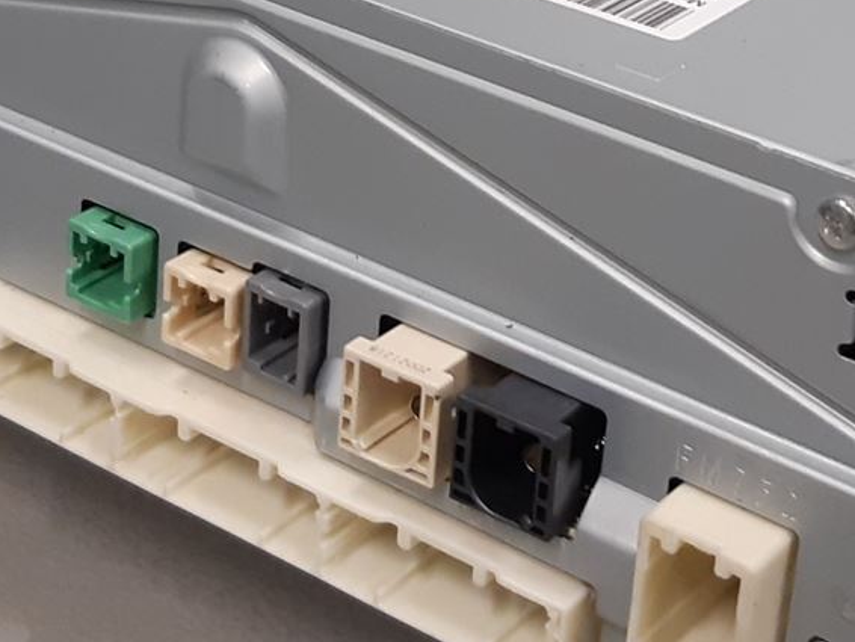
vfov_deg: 15.4
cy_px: -23
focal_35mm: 94
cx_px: 577
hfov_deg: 20.8
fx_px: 2323
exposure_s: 1/50
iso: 160
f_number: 1.7
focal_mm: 3.93
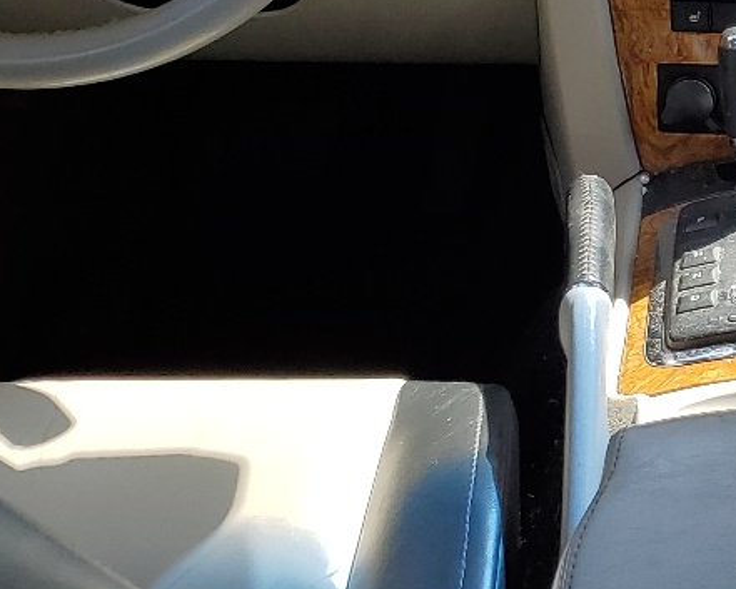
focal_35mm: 92
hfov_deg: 19.7
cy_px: 270
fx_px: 2004
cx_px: 854
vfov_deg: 16.7
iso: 50
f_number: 1.5
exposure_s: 1/667
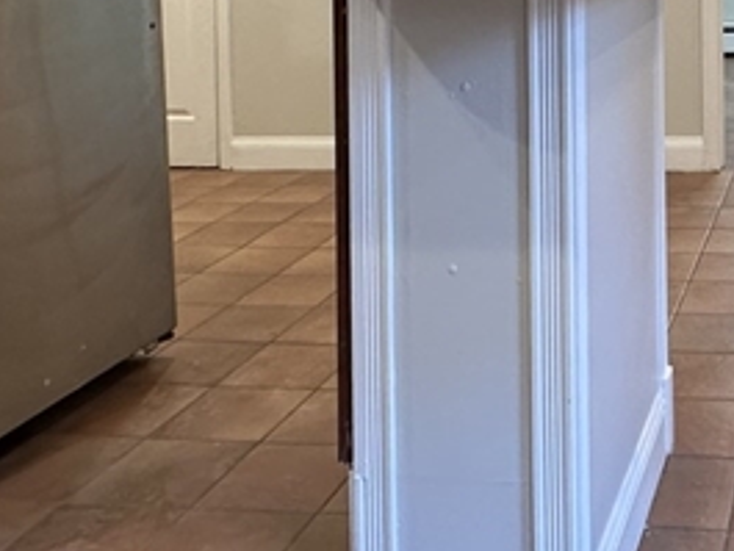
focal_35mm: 54
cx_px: 726
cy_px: -89
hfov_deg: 32.8
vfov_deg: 24.8
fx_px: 1146
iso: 160
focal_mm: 2.22
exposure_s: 1/60
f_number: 2.2
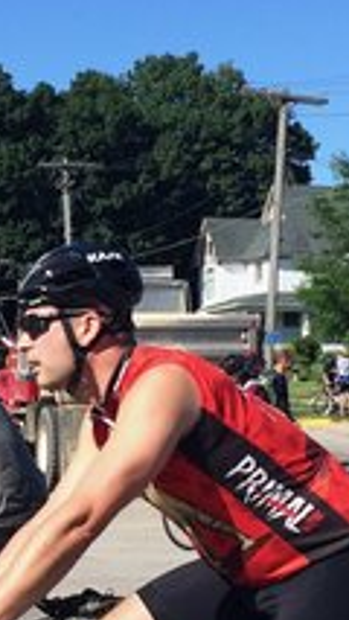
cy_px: 431
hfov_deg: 13.6
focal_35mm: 89
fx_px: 1462
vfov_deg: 23.8
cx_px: 108
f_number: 2.2
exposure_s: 1/1580
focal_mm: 4.15
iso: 32
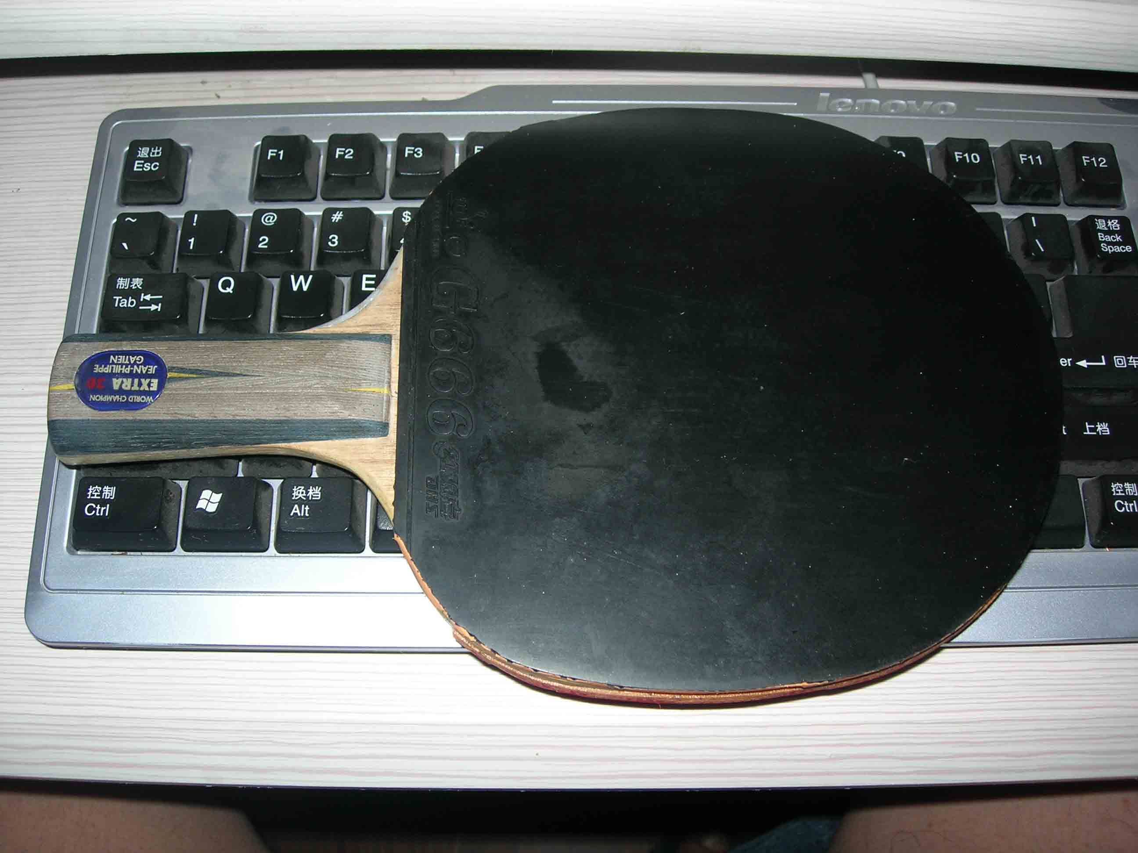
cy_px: 426
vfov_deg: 37.7
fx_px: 1249
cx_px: 569
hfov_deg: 49.0
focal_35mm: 38
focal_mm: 7.8
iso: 64
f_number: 2.8
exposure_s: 1/60.1
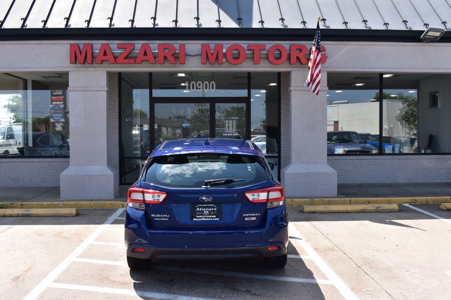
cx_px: 226
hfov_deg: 53.1
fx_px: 451
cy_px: 150
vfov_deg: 36.8
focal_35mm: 36
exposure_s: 1/320
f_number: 10
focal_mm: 24
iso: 400
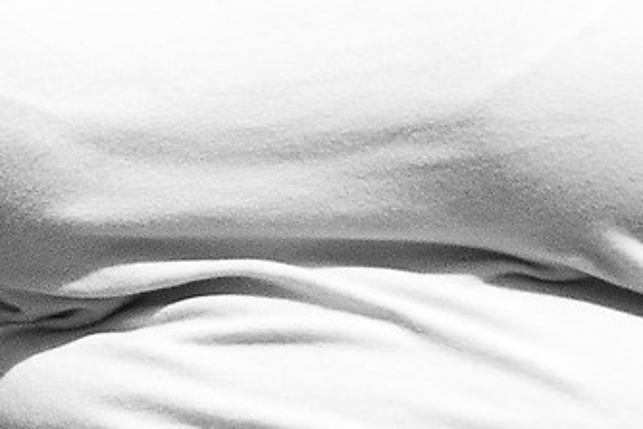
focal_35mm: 270
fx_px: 4817
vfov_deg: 4.9
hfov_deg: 7.4
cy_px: -741
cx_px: -512
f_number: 4
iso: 100
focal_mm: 25
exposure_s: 1/4000
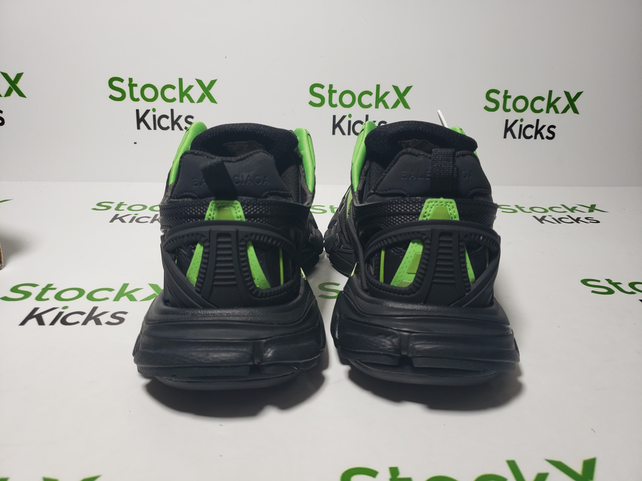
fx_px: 482
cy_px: 240
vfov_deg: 53.1
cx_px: 321
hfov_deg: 67.3
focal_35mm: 26
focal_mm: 4.3
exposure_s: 1/387
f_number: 1.5
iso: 50
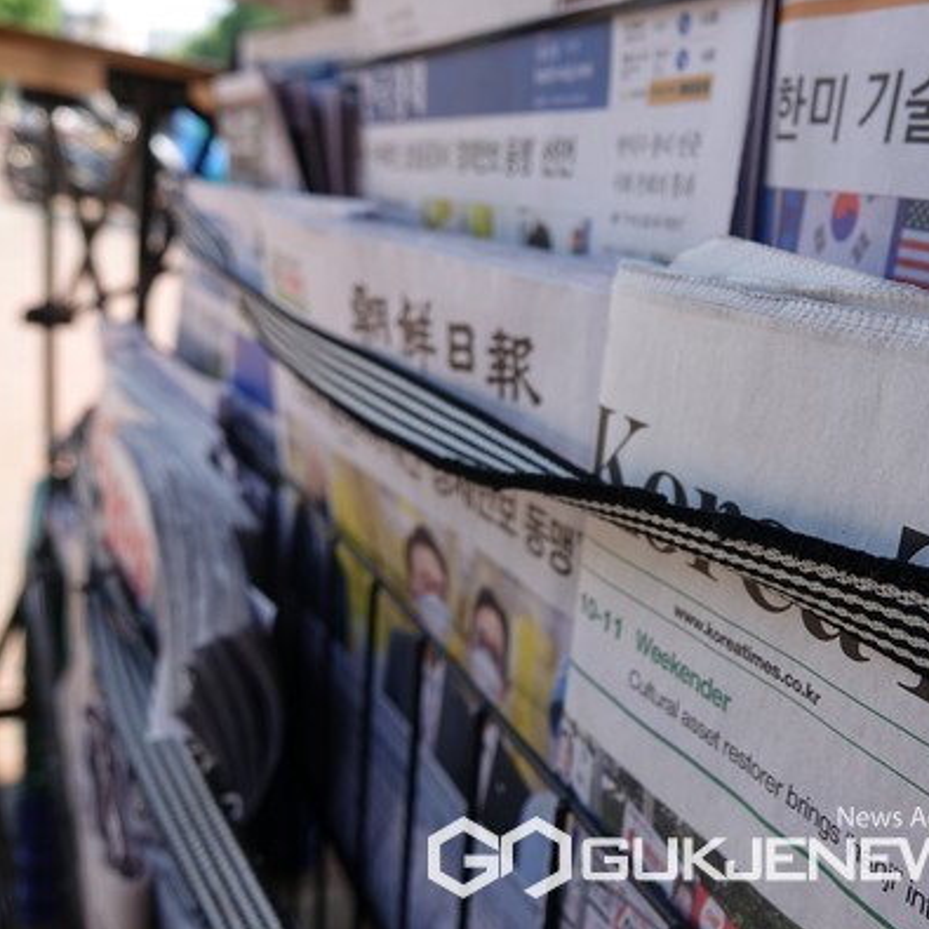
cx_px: 682
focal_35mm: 31
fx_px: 941
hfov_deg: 50.6
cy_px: 463
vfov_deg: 52.5
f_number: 2.8
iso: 100
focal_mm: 8.8
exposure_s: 1/250
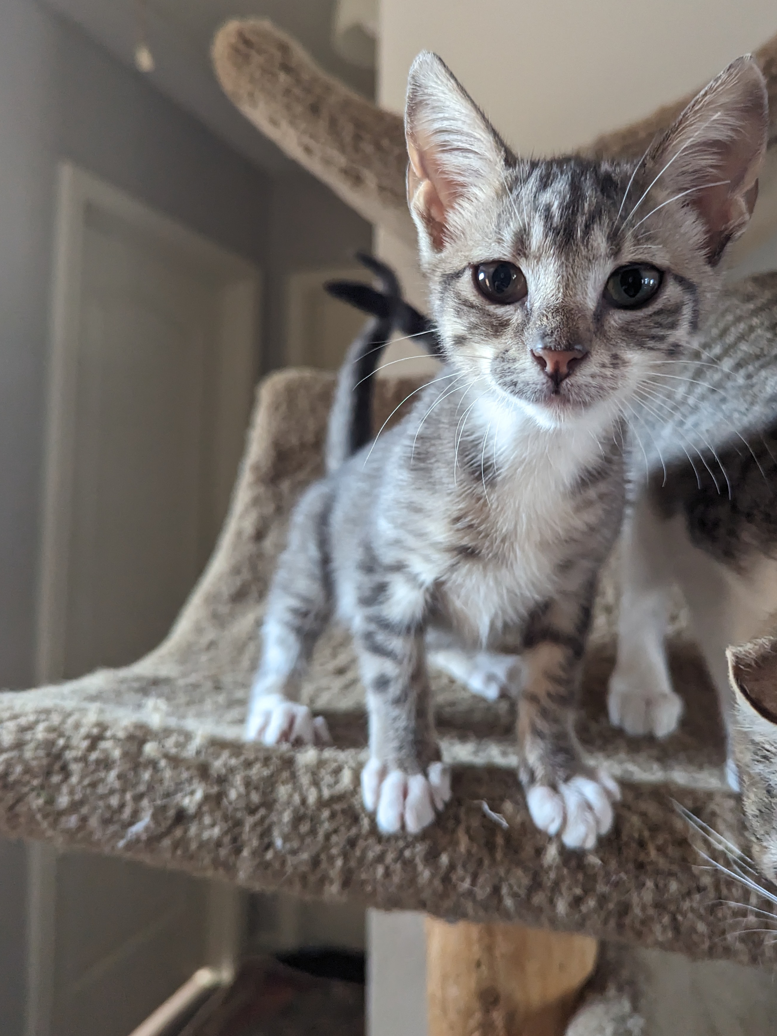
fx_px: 838
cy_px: 452
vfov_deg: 63.2
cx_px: 442
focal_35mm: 28
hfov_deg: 49.6
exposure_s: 1/455
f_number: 1.85
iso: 1148
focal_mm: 6.81
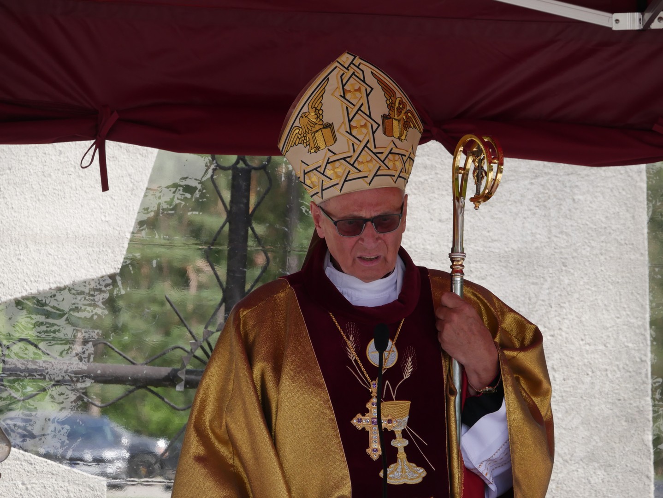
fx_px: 5749
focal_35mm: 300
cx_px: 332
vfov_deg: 5.0
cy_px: 249
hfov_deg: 6.6
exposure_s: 1/320
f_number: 9
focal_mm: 150
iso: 640
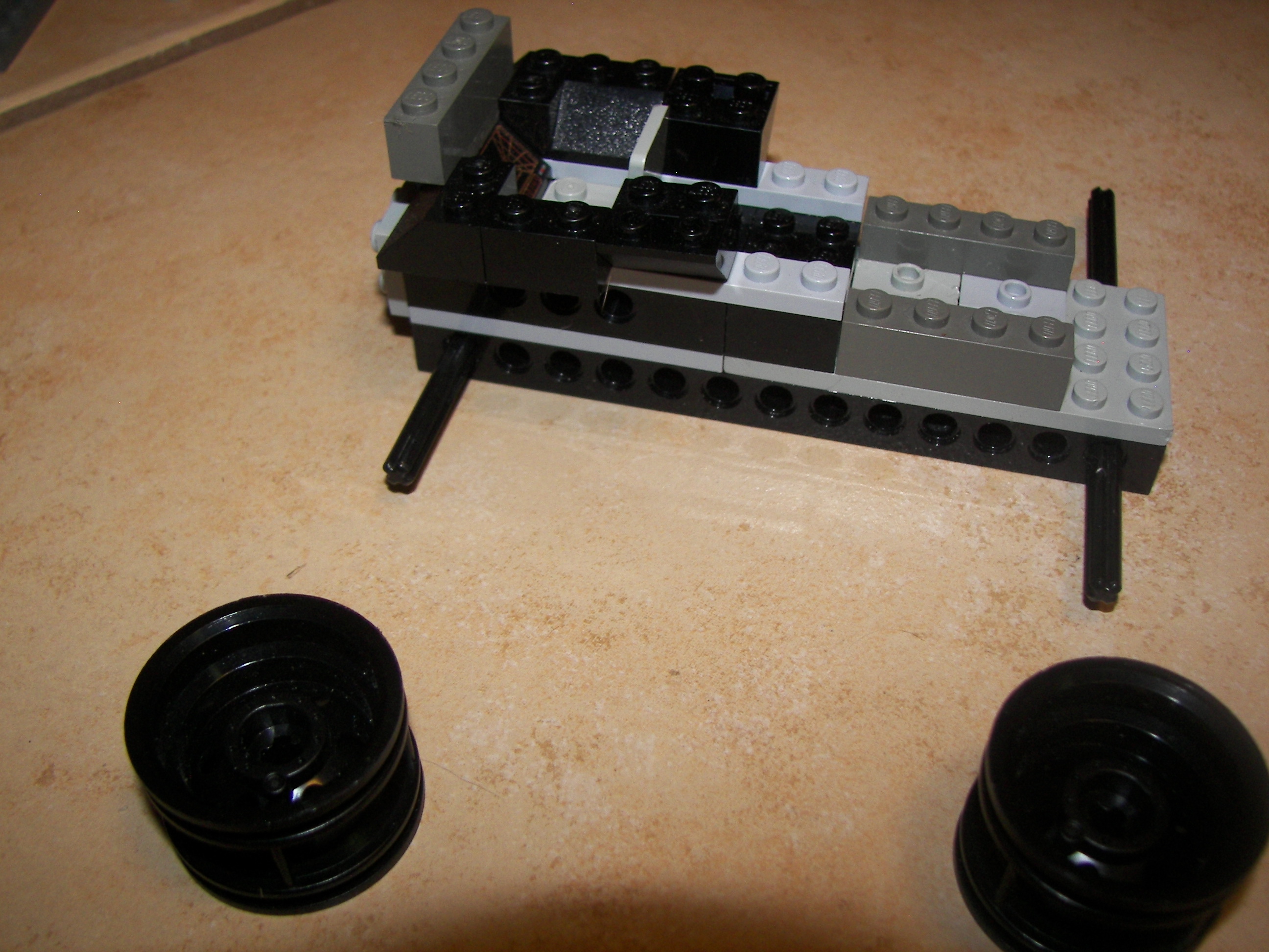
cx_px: 634
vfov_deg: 39.7
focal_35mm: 36
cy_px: 476
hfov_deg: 51.4
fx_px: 1320
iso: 100
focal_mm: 6
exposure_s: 1/30
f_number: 2.8
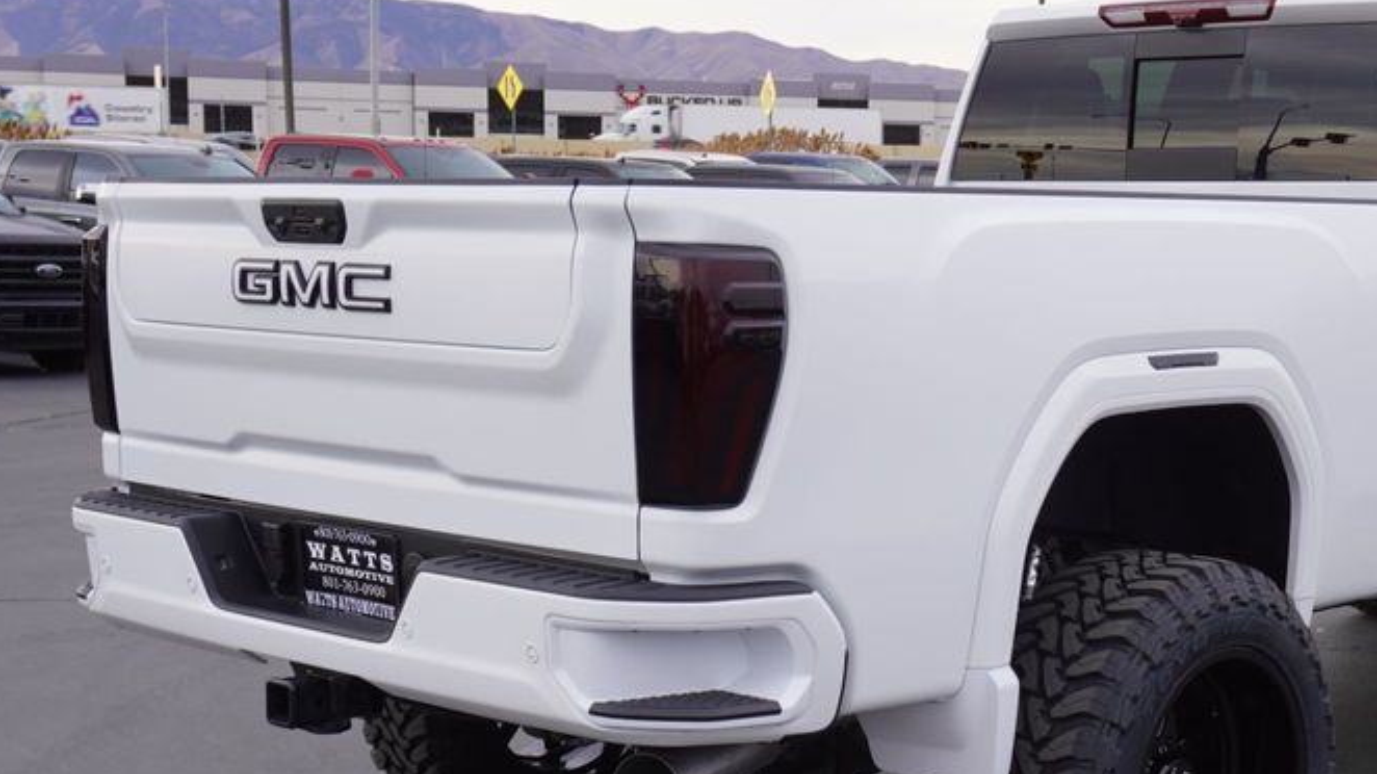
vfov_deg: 19.7
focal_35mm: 61
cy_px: 497
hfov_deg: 33.8
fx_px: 2220
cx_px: 1019
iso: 100
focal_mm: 25
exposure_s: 1/100
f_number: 7.1
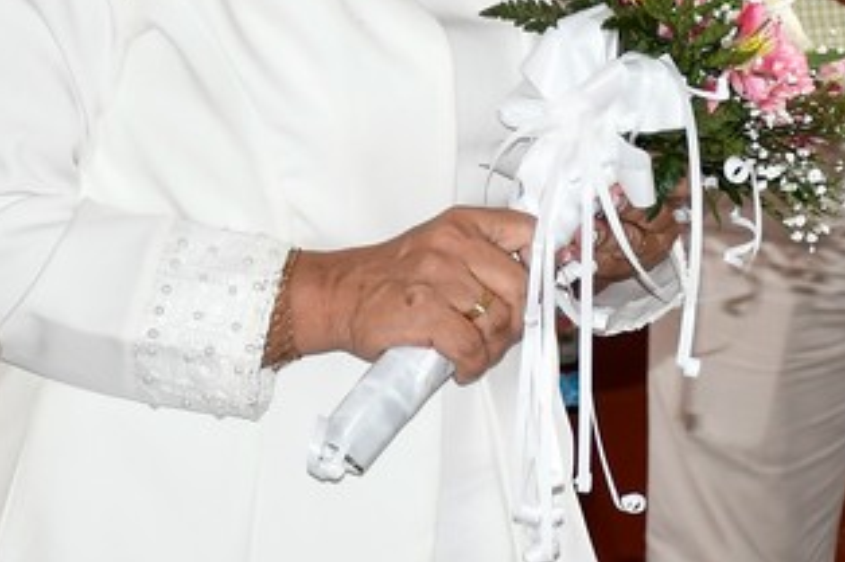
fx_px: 7530
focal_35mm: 321
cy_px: 5
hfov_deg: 6.4
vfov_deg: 4.3
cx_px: 436
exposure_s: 1/60
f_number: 4.8
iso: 500
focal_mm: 56
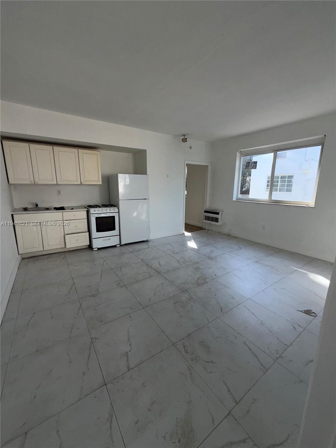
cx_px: 168
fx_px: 181
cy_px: 224
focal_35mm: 14
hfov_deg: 85.7
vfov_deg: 102.1
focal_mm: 2.22
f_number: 2.2
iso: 20
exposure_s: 1/121
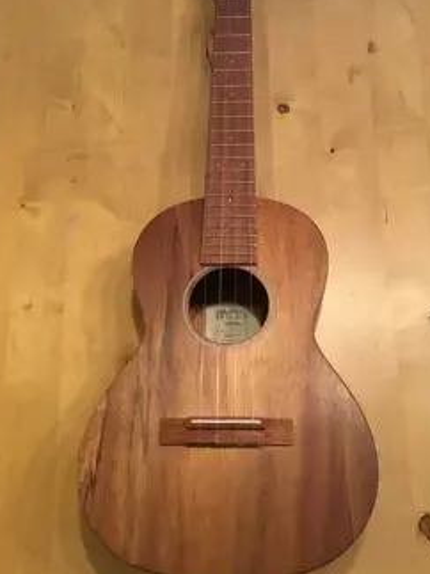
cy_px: 257
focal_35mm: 41
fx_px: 680
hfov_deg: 35.1
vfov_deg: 45.7
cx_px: 240
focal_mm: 3.3
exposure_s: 1/17
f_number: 2.4
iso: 250
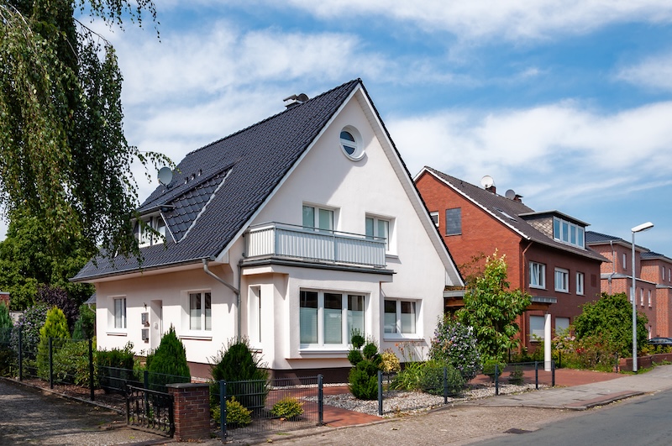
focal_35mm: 32
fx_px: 587
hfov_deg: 59.6
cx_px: 336
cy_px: 223
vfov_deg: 41.6
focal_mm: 21
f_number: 9
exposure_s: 1/320
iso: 200
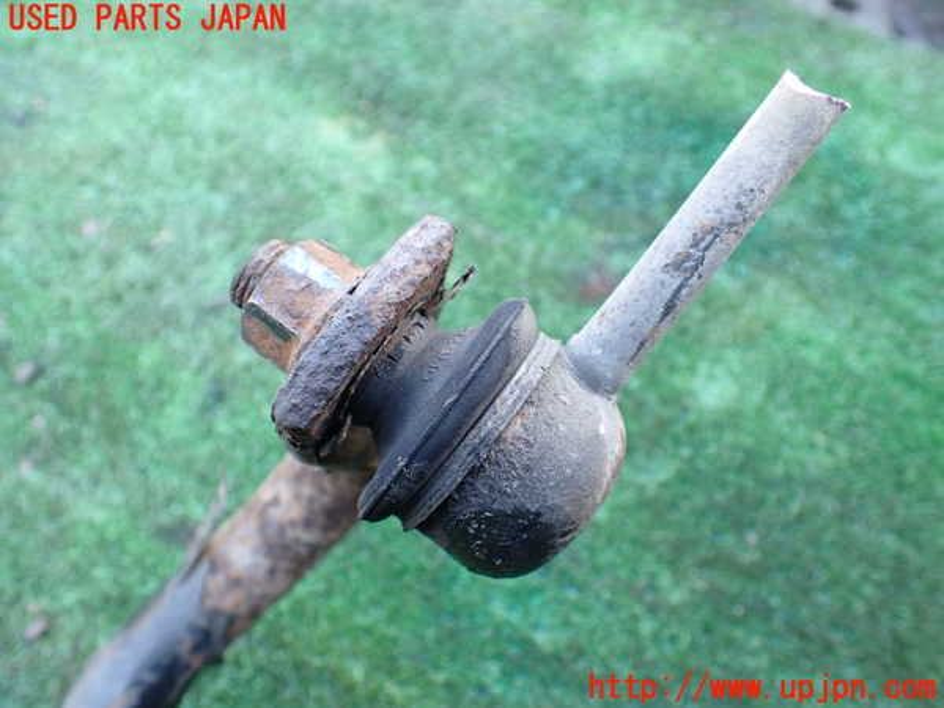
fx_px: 818
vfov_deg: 46.8
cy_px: 354
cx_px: 472
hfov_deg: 60.0
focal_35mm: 30
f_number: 2.3
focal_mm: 5.4
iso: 200
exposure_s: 1/125
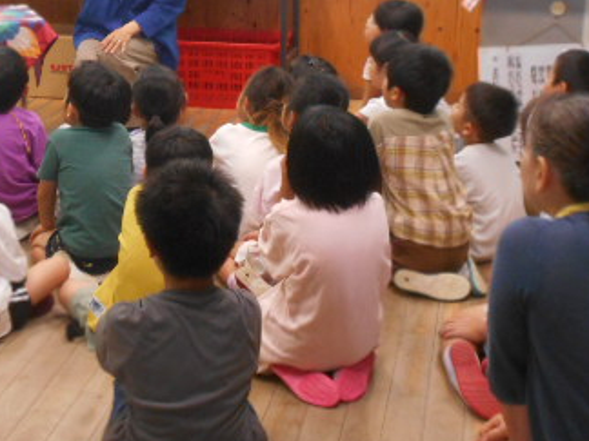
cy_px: 143
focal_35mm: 77
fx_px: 1310
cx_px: 205
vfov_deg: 19.1
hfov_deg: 25.2
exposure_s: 1/30
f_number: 3.9
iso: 320
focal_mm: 6.7
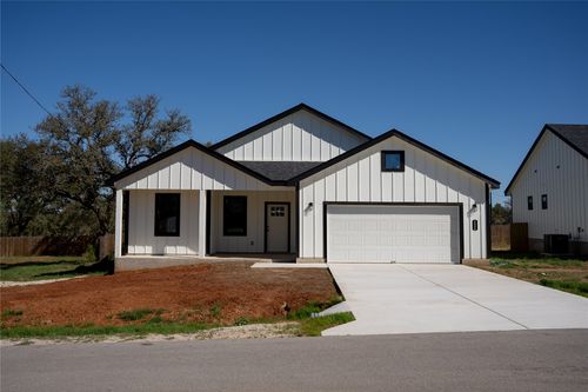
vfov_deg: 38.4
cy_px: 196
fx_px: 562
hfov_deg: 55.3
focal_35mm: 34
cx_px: 294
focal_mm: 34.4
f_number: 9
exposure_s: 1/1600
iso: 100
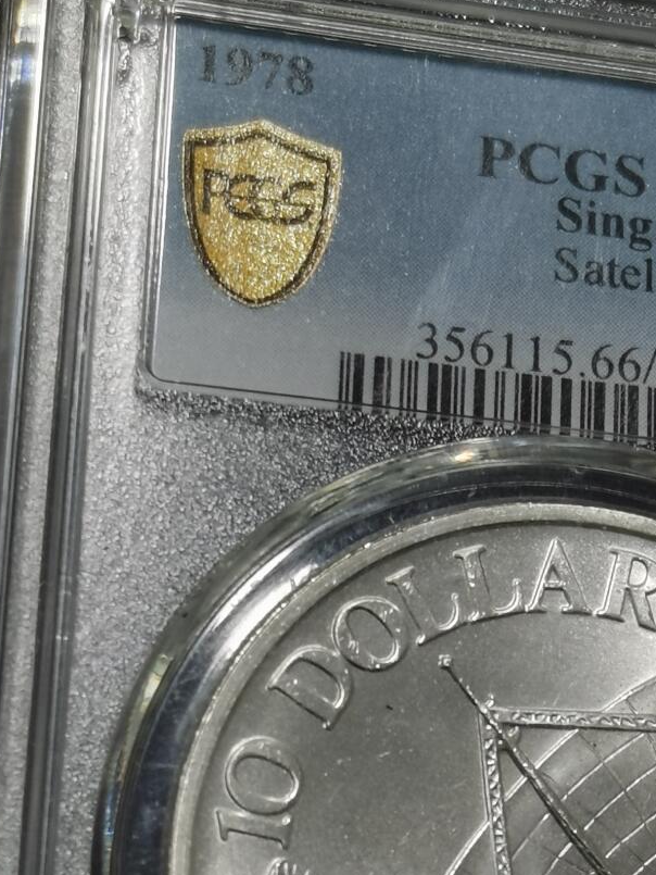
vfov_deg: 15.9
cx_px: 528
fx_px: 3107
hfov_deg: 12.0
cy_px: 659
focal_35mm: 123
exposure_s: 1/123
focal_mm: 5.58
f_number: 1.8
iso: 50
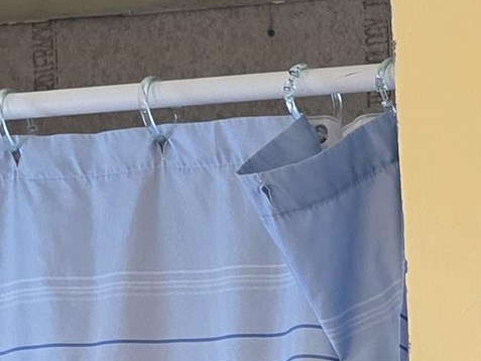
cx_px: 1307
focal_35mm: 148
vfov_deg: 8.9
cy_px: 916
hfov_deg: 10.6
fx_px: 2057
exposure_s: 1/120
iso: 200
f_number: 1.7
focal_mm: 6.3
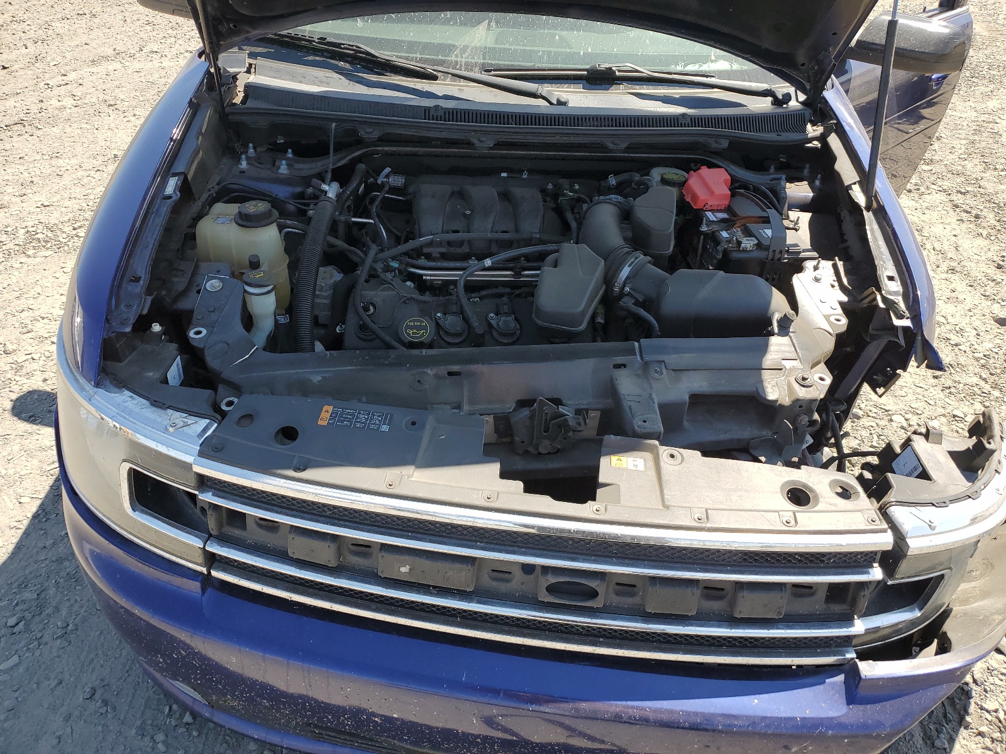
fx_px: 756
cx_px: 503
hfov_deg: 67.3
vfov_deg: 53.1
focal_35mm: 26
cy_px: 377
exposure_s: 1/1111
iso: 50
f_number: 1.5
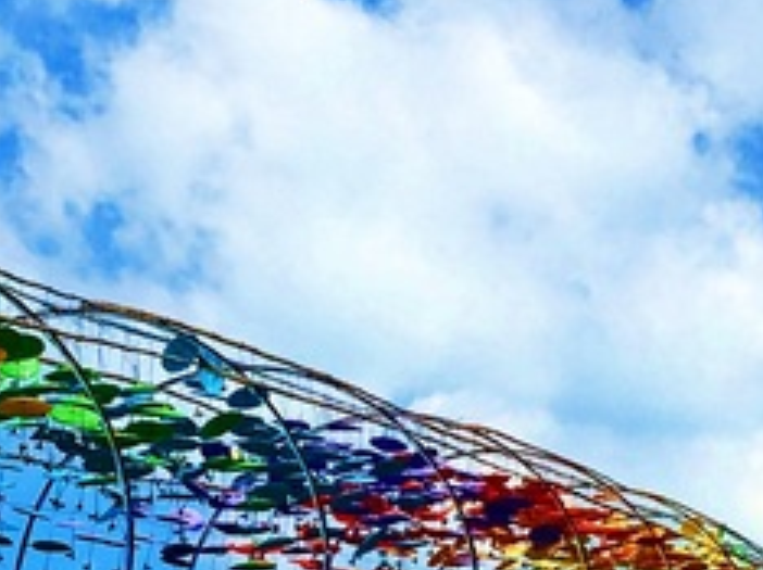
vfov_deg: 10.3
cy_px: 449
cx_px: 300
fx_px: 3149
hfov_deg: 13.8
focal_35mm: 143
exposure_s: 1/2564
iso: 25
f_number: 2.2
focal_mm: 4.15
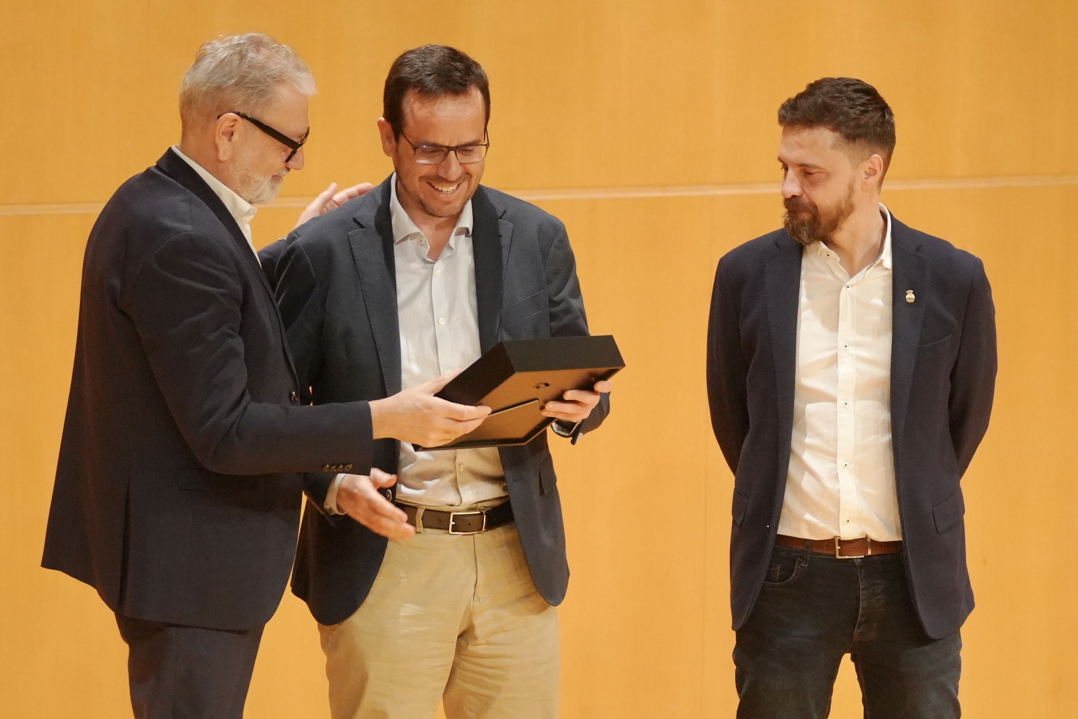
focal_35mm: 192
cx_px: 539
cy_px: 360
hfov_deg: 10.7
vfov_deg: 7.2
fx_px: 5749
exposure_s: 1/200
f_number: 2.8
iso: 4000
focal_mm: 128
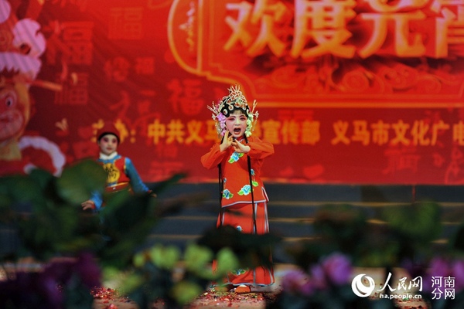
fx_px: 1095
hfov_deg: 23.9
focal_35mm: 85
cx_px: 232
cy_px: 154
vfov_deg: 16.1
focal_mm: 85
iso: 800
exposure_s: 1/400
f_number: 2.2
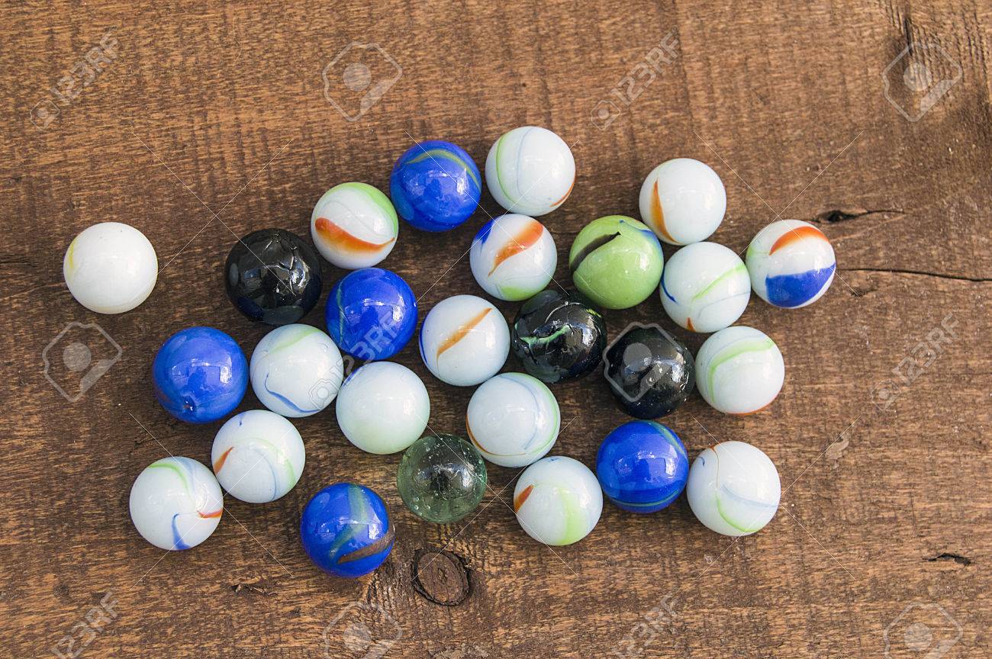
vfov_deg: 19.7
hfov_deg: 29.3
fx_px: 1899
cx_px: 496
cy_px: 330
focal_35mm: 69
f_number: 9
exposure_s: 1/160
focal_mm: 46
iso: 400
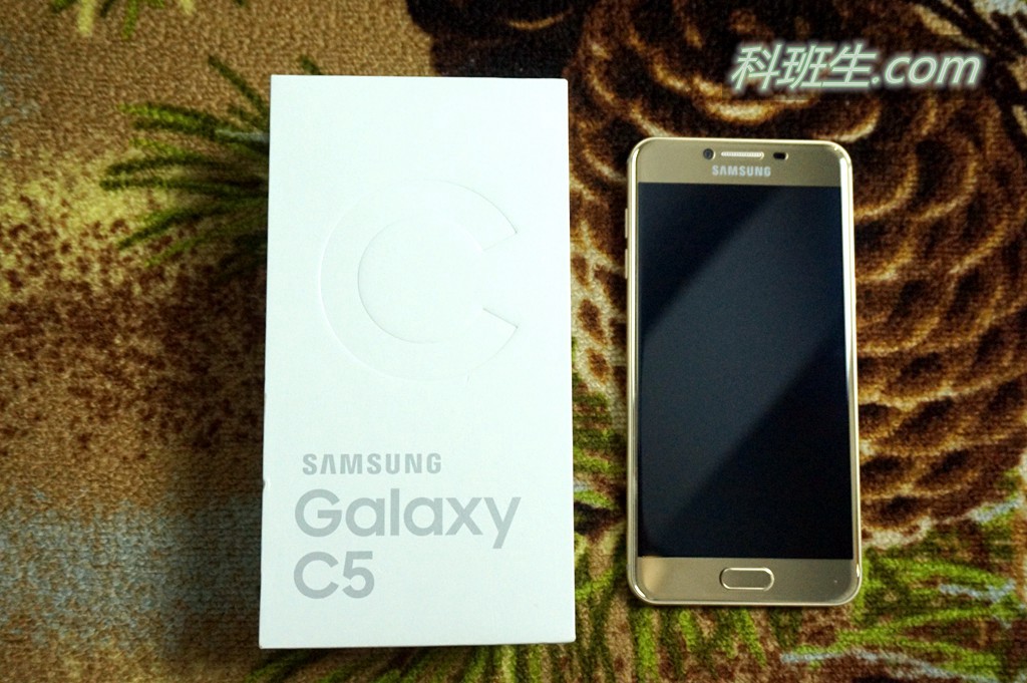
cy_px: 342
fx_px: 1026
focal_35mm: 36
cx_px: 514
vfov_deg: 36.8
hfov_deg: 53.2
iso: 2000
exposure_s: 1/200
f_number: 4.5
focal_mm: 24
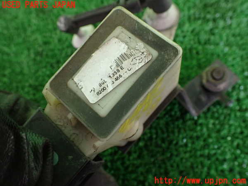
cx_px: 124
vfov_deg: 46.8
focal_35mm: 30
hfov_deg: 60.0
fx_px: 215
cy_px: 93
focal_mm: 5.4
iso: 800
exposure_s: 1/60
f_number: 2.3
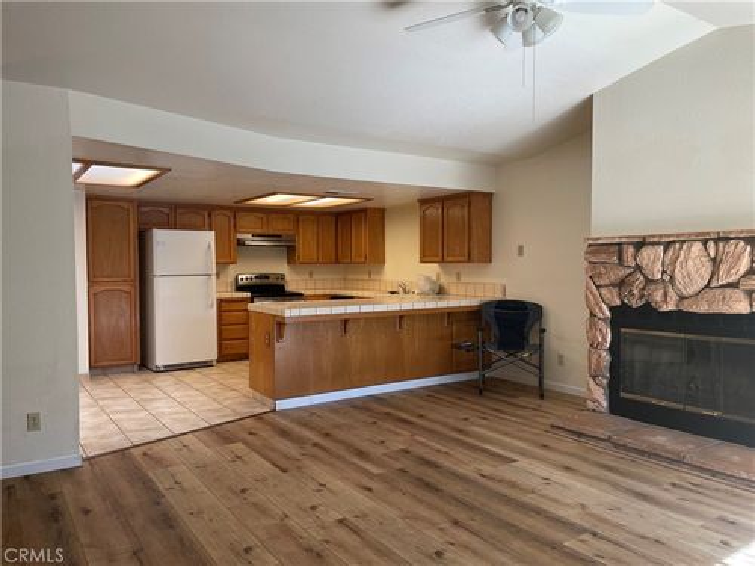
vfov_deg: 53.1
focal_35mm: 26
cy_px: 283
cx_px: 378
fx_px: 567
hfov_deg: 67.3
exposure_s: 1/120
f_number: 1.6
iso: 80
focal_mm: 4.2
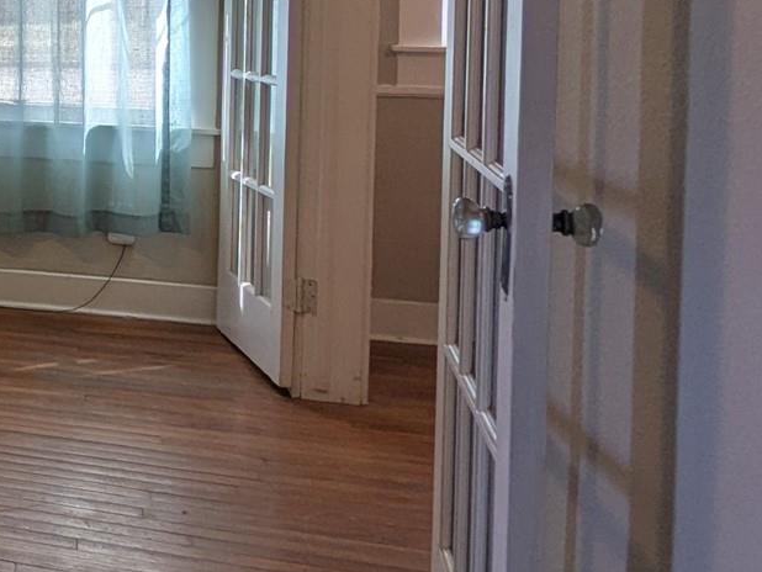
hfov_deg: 25.6
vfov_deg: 26.4
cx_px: -420
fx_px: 1167
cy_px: 31
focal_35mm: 53
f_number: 2.2
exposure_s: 1/163
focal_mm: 2.35
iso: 57
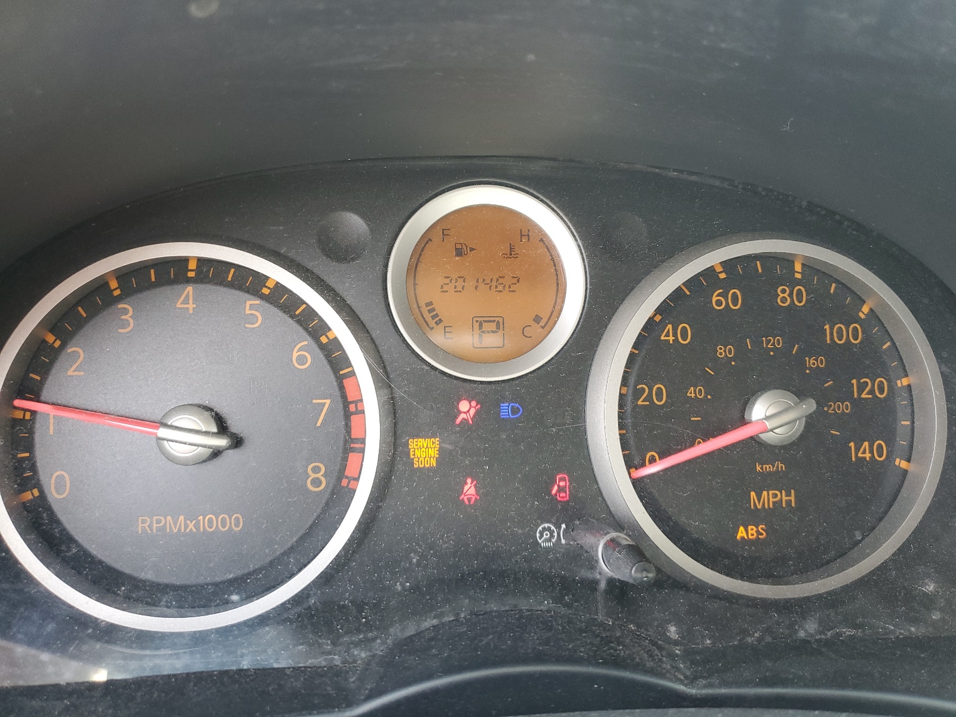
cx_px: 478
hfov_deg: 67.3
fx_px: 718
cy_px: 358
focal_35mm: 26
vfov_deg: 53.1
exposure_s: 1/120
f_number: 1.5
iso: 94
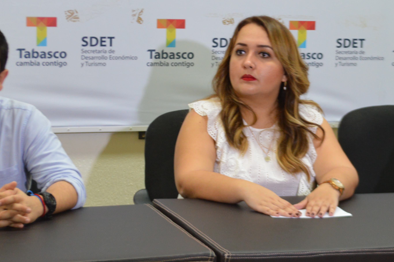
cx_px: 199
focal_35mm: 106
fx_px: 1159
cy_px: 150
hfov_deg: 19.3
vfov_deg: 12.9
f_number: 4.8
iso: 450
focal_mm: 32
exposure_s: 1/15
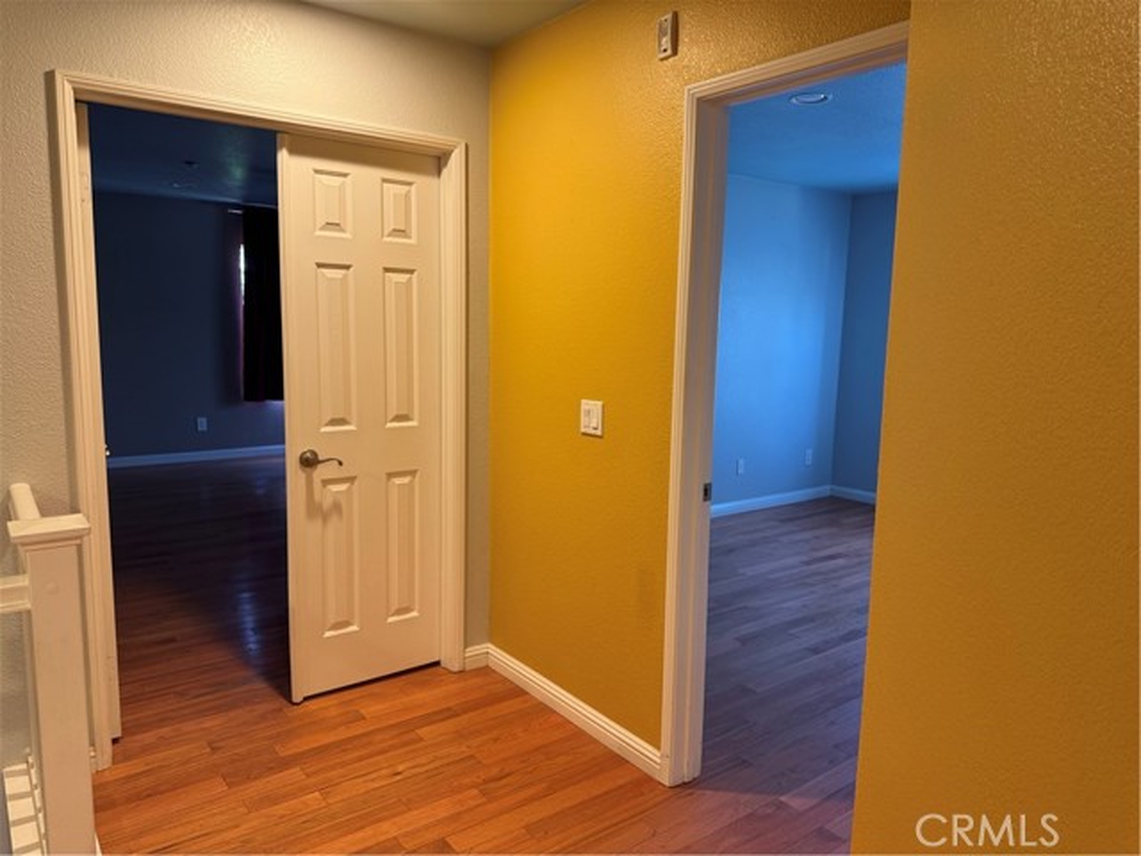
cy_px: 428
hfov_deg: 71.6
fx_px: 791
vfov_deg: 56.8
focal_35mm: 24
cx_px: 570
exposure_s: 1/60
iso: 160
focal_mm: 6.76
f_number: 1.78
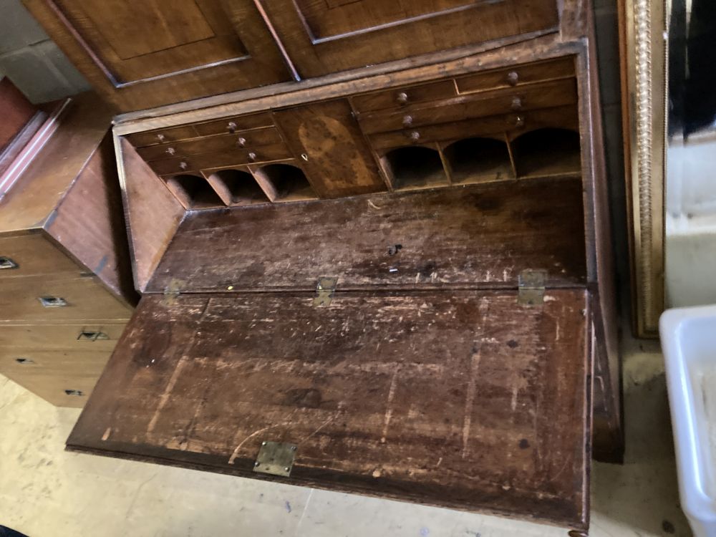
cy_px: 268
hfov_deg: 63.4
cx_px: 358
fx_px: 579
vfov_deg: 49.7
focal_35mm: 28
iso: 640
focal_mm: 3.99
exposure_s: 1/17
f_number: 1.8
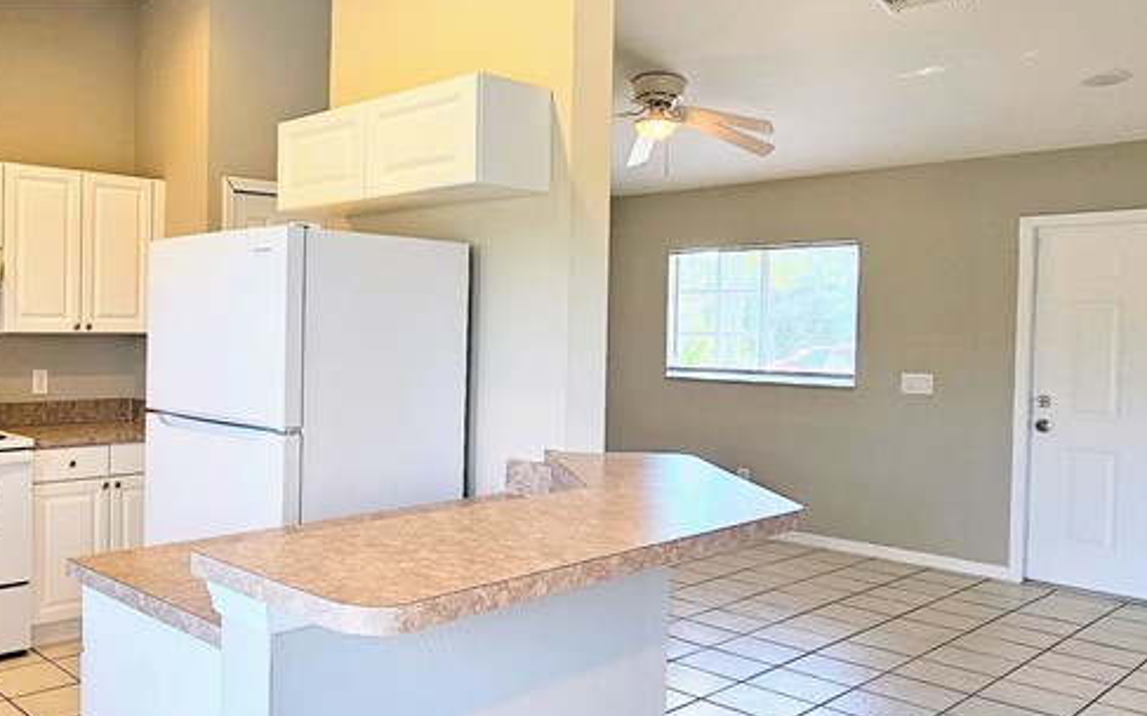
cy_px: 332
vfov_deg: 43.1
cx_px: 285
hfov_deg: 61.0
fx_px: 906
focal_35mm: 29
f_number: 2.2
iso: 100
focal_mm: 2.2
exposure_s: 1/60
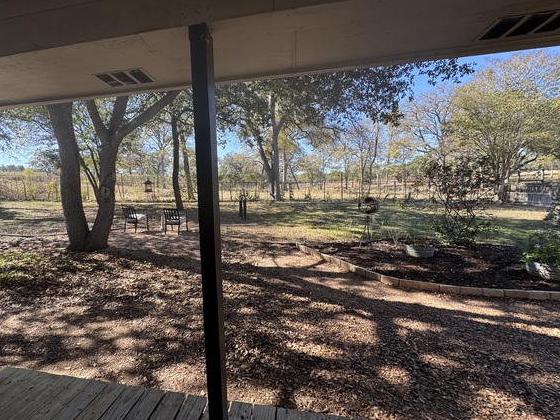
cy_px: 210
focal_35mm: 16
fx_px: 259
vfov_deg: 78.1
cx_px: 245
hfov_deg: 94.0
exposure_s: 1/306
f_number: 2.2
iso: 40
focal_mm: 2.22
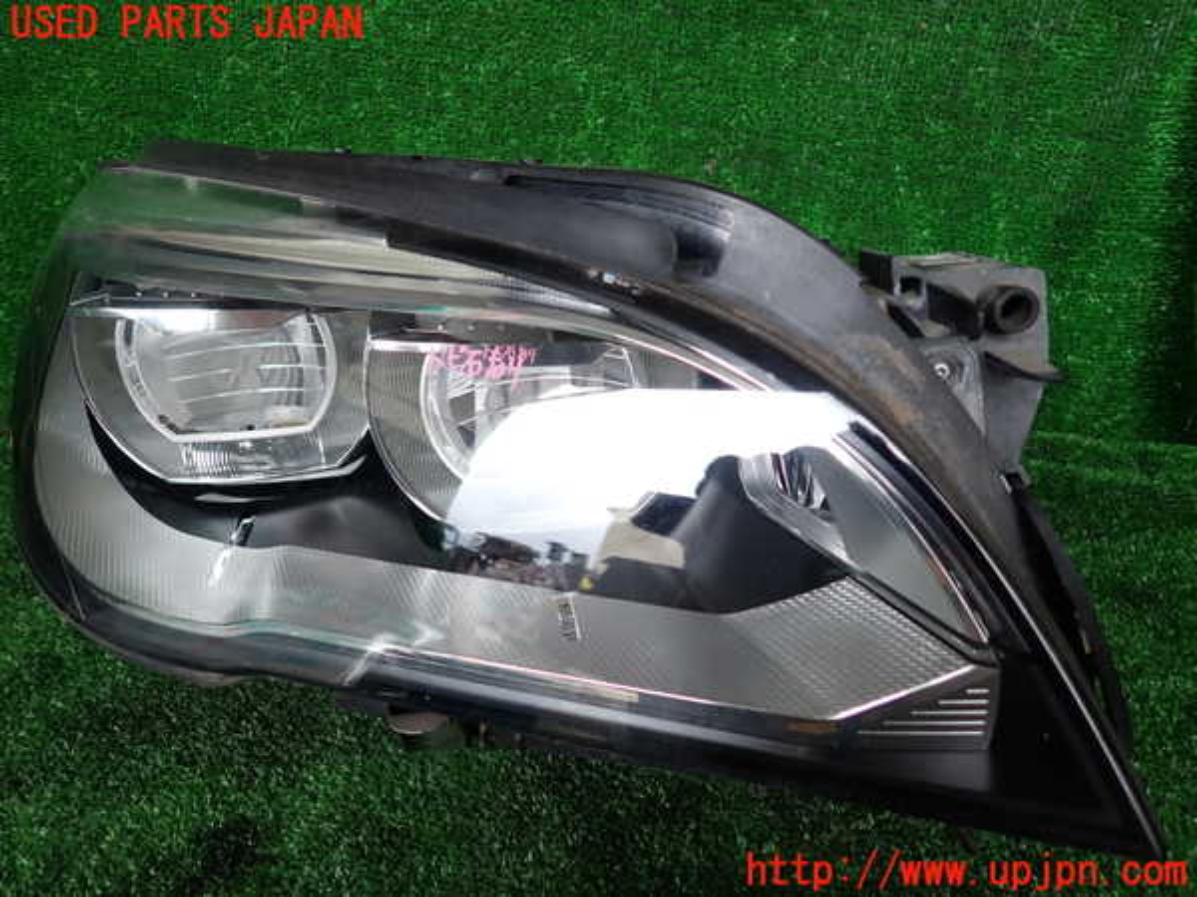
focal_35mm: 25
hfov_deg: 69.4
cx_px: 598
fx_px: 864
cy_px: 448
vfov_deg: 54.9
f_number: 2
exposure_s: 1/60
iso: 200
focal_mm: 4.5
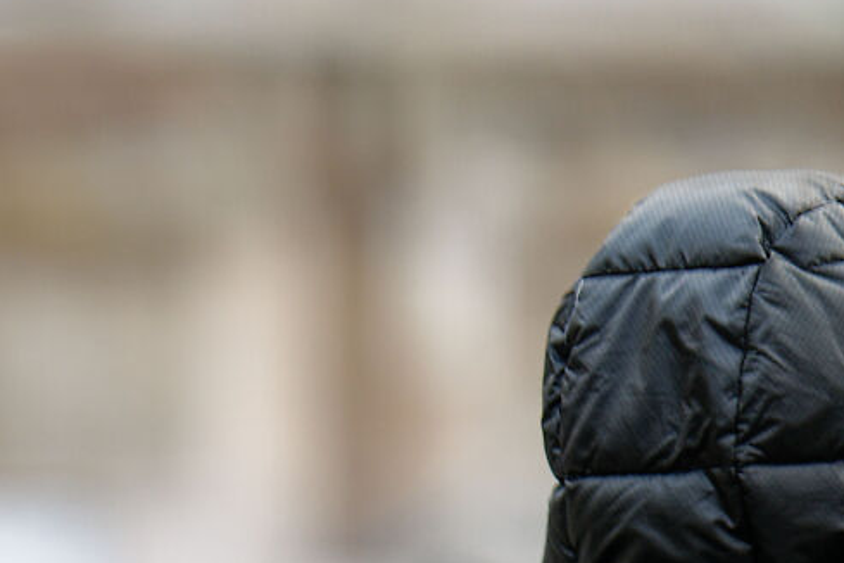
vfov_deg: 1.4
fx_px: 22997
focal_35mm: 981
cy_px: 871
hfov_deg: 2.1
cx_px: -540
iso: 100
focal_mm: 200
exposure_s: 1/80
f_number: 2.8
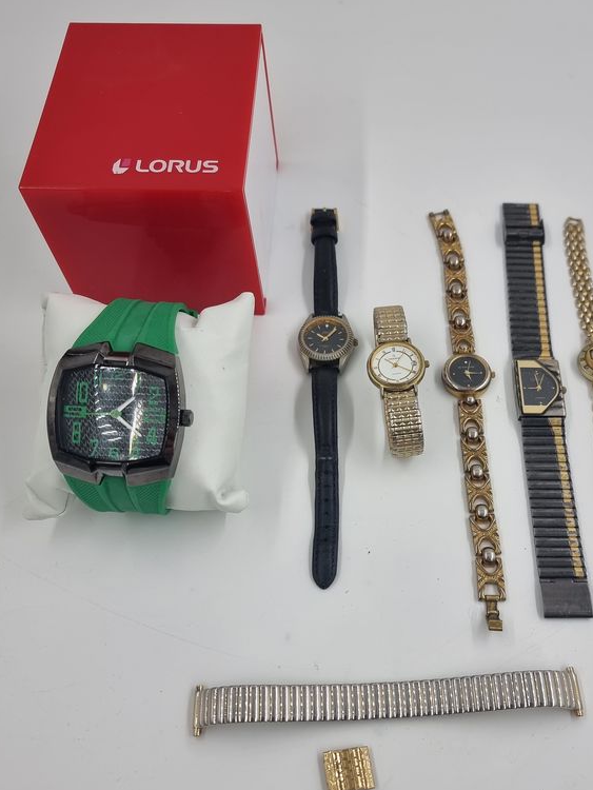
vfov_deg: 56.7
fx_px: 730
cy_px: 422
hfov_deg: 43.9
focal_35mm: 32
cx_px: 367
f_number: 1.8
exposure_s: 1/172
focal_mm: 6.7
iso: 50
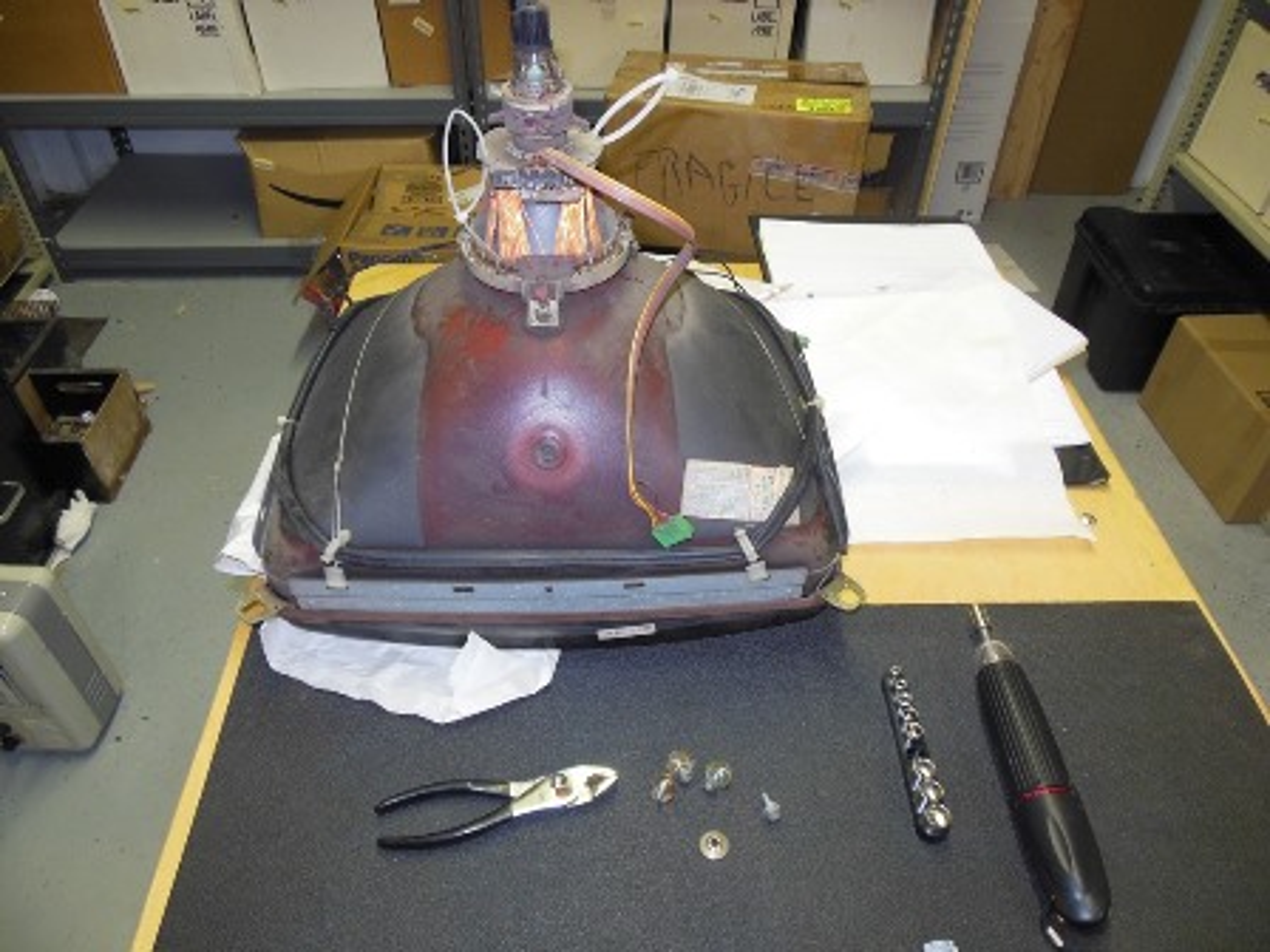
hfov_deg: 69.4
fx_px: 917
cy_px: 476
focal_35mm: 25
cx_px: 635
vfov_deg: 54.9
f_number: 3.2
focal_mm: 4.5
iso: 200
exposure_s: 1/30
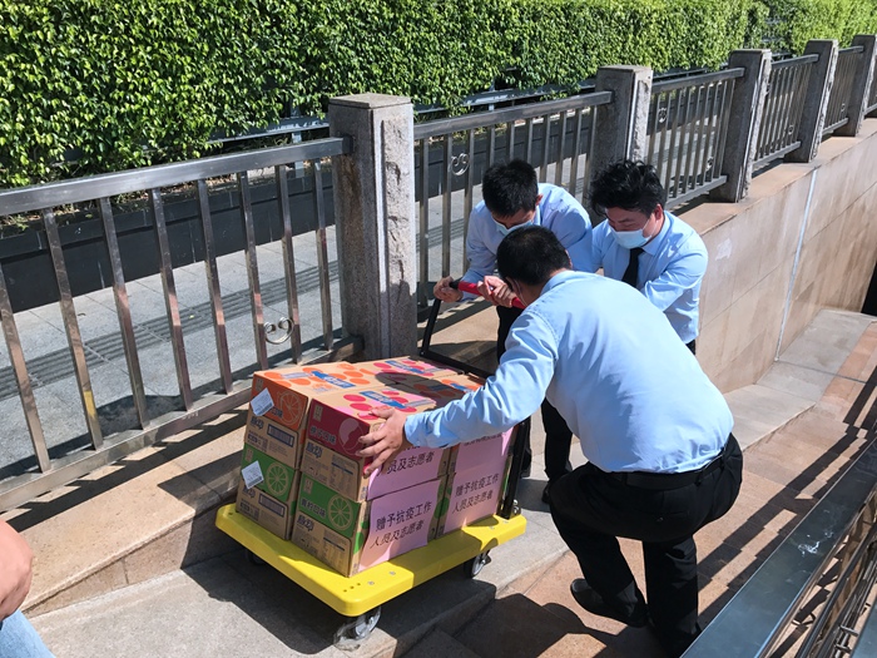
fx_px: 709
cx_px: 438
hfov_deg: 63.4
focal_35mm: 28
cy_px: 329
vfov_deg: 49.7
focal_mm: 3.99
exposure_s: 1/2817
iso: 20
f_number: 1.8
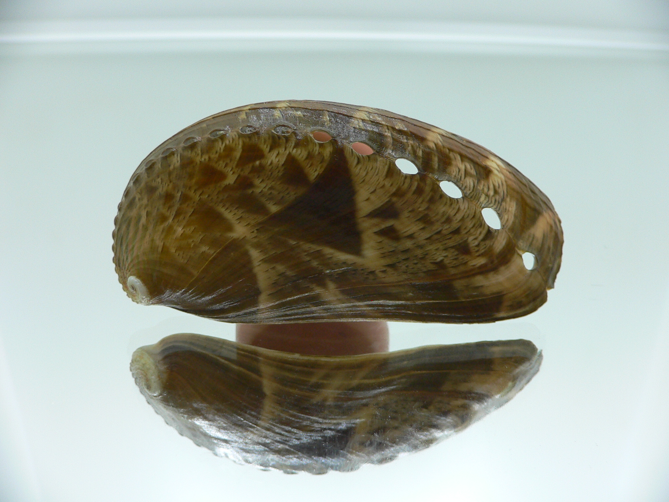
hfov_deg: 52.6
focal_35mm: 35
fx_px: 676
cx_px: 334
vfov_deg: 40.7
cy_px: 251
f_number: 2.8
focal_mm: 4.6
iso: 100
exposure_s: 1/60
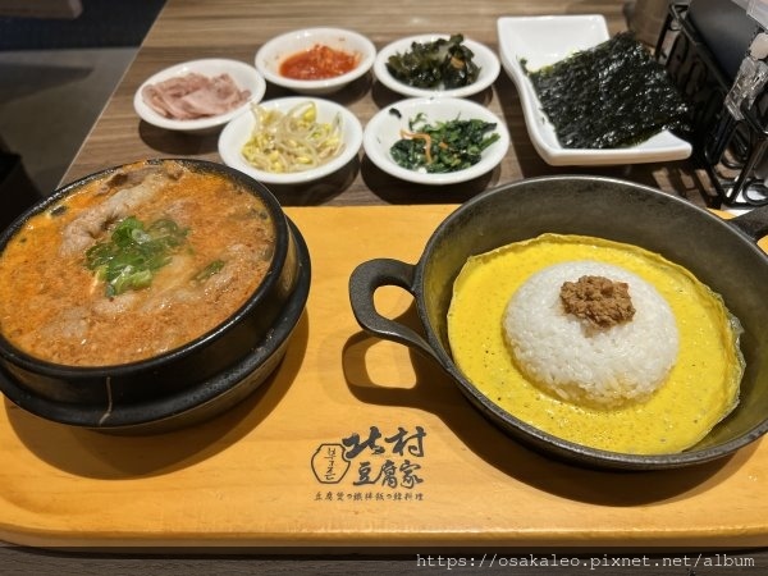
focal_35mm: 26
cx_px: 384
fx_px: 577
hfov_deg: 67.3
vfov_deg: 53.1
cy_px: 288
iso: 100
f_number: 1.5
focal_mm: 5.7
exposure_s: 1/120
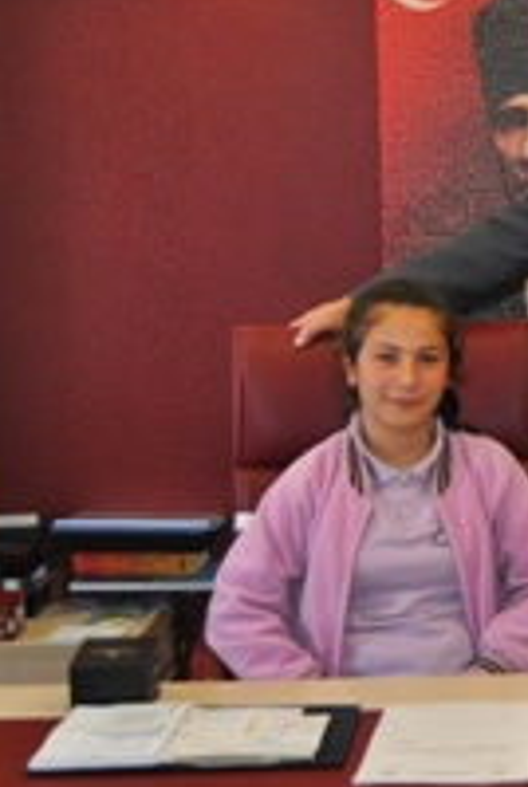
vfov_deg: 26.2
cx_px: 721
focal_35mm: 77
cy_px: 319
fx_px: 1691
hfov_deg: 16.6
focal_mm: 23
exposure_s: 1/100
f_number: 3.8
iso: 800
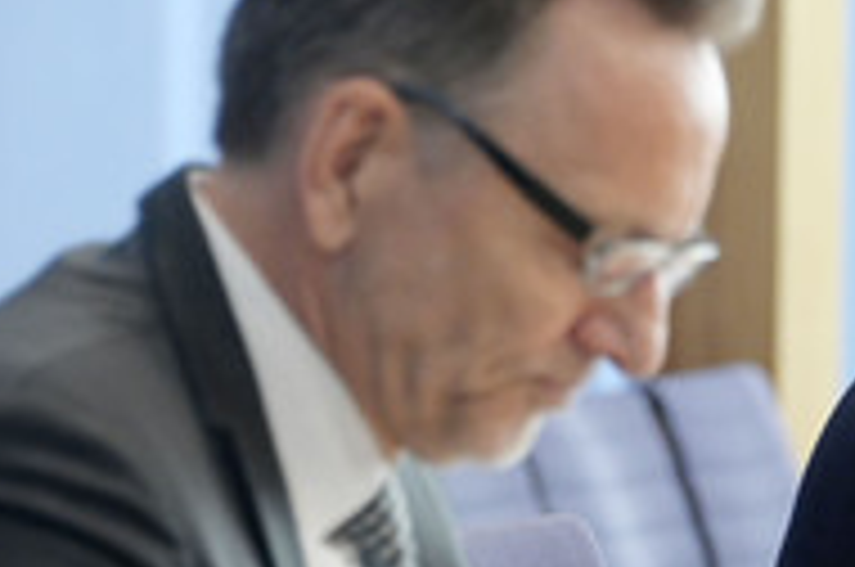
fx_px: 10693
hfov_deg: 4.6
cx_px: 799
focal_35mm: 451
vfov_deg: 3.0
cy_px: 432
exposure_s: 1/640
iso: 4000
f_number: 5.6
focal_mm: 190
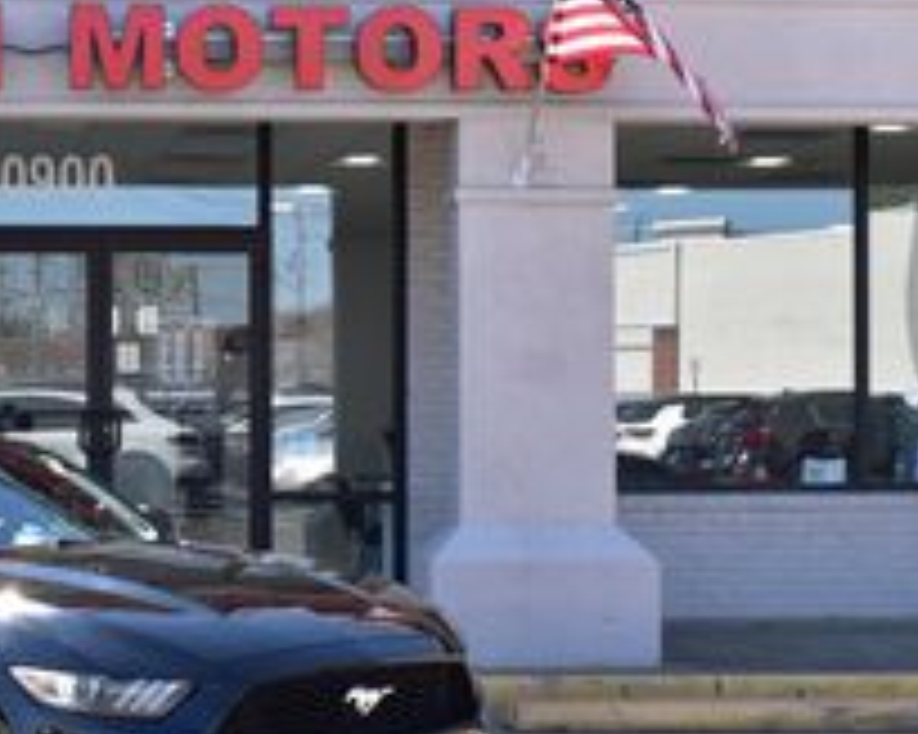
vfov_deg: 16.4
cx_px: 63
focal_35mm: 94
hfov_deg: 19.9
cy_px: 383
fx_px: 2553
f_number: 10
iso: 400
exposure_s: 1/250
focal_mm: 34
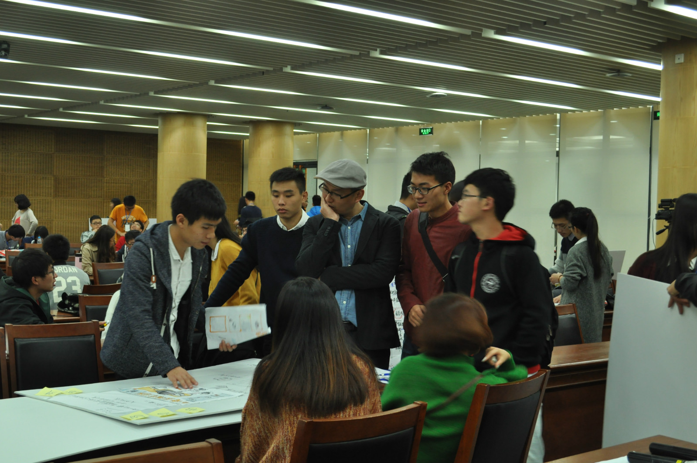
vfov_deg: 28.0
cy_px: 232
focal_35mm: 48
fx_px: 928
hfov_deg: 41.2
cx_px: 348
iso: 800
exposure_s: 1/25
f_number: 6.3
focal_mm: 32
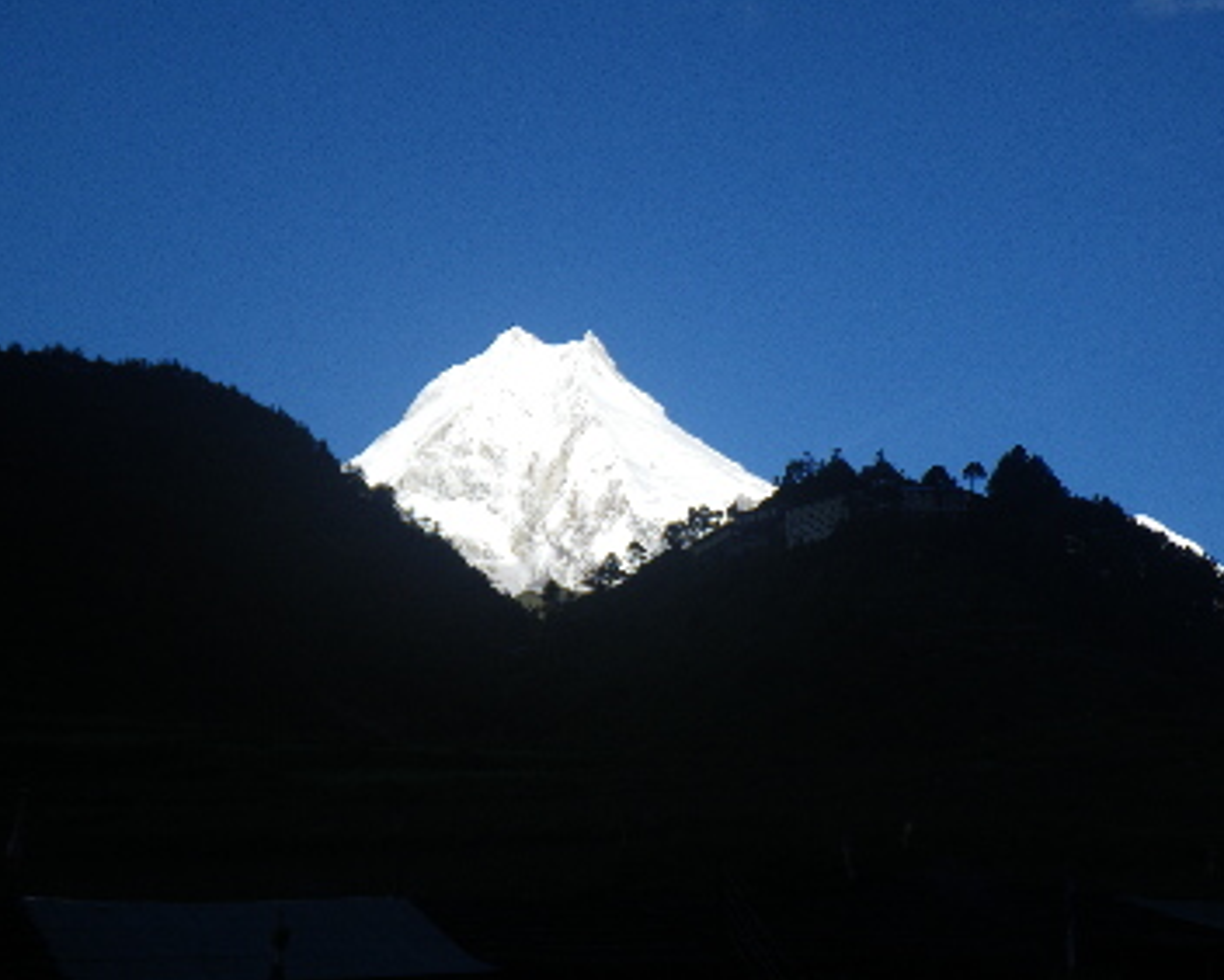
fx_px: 2392
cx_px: 647
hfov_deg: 28.7
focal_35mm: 66
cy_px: 490
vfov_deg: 23.2
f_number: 4.6
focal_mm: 11.1
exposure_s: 1/400
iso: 50
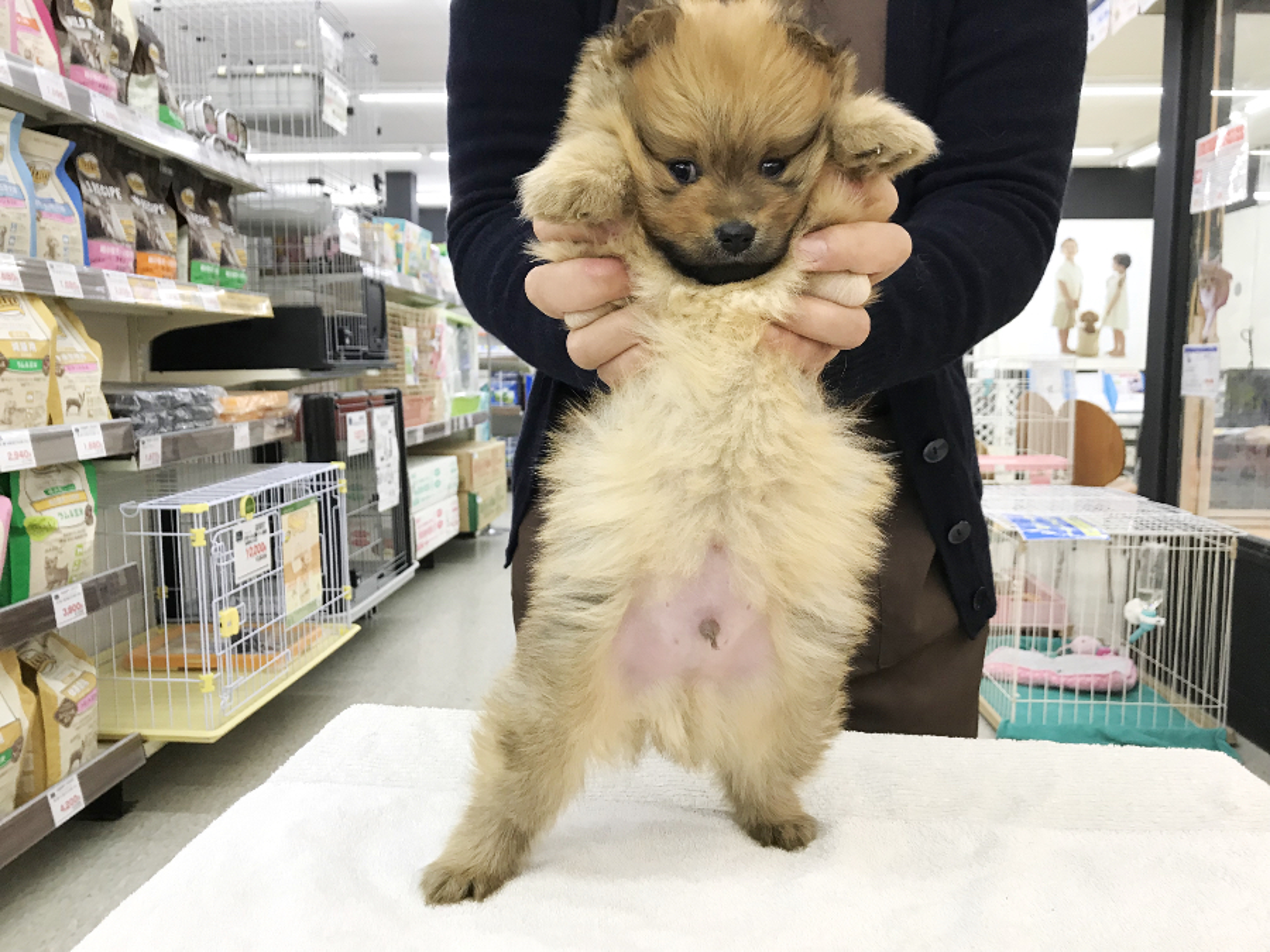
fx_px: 1027
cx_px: 635
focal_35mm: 28
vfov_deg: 49.7
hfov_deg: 63.4
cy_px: 476
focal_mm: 3.99
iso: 40
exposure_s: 1/33
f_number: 1.8
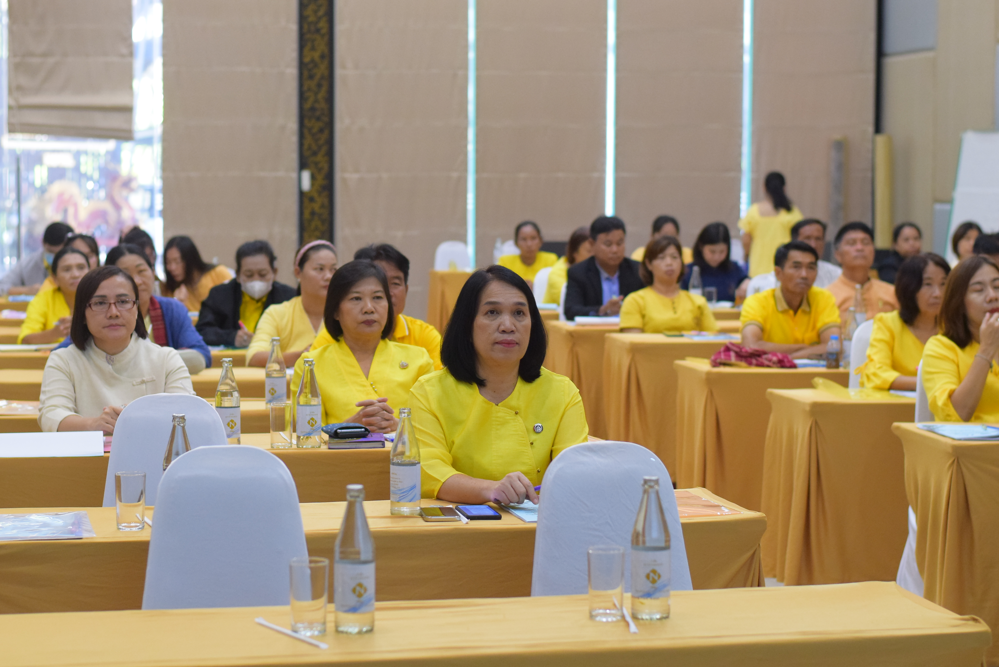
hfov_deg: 27.0
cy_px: 334
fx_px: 2082
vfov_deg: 18.2
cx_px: 500
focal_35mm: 75
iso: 2000
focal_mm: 50
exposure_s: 1/100
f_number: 3.2
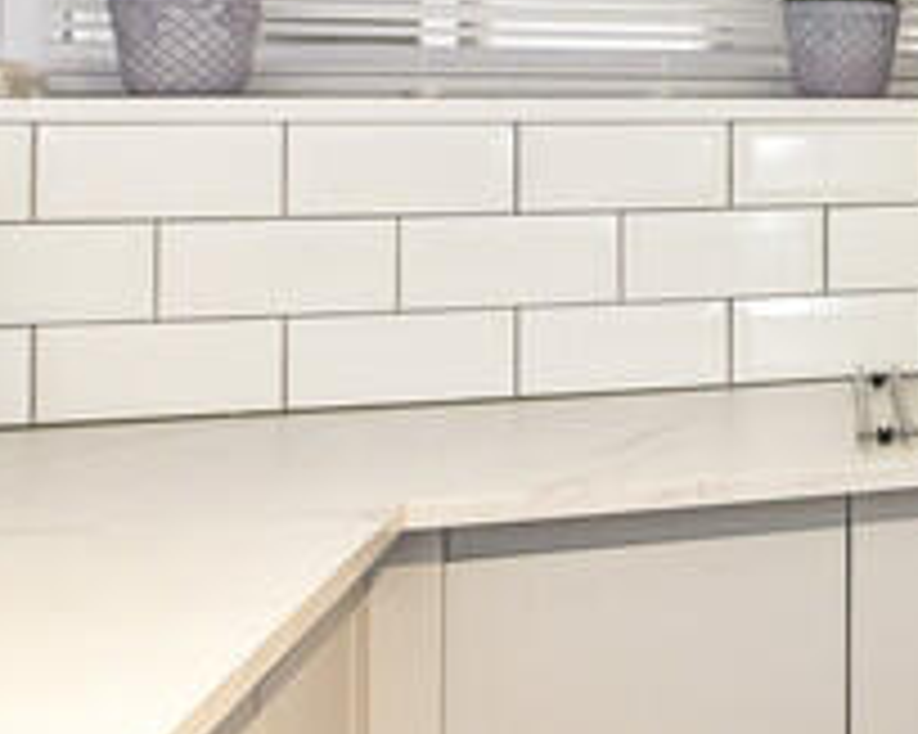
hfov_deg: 18.4
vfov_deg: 22.9
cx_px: 1850
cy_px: 171
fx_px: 1792
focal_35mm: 66
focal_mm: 14
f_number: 7.1
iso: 400
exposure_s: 1/10
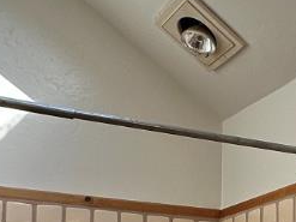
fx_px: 726
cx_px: 235
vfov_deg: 16.3
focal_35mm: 85
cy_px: 299
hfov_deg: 22.7
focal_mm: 2.22
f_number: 2.2
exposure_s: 1/409
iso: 40
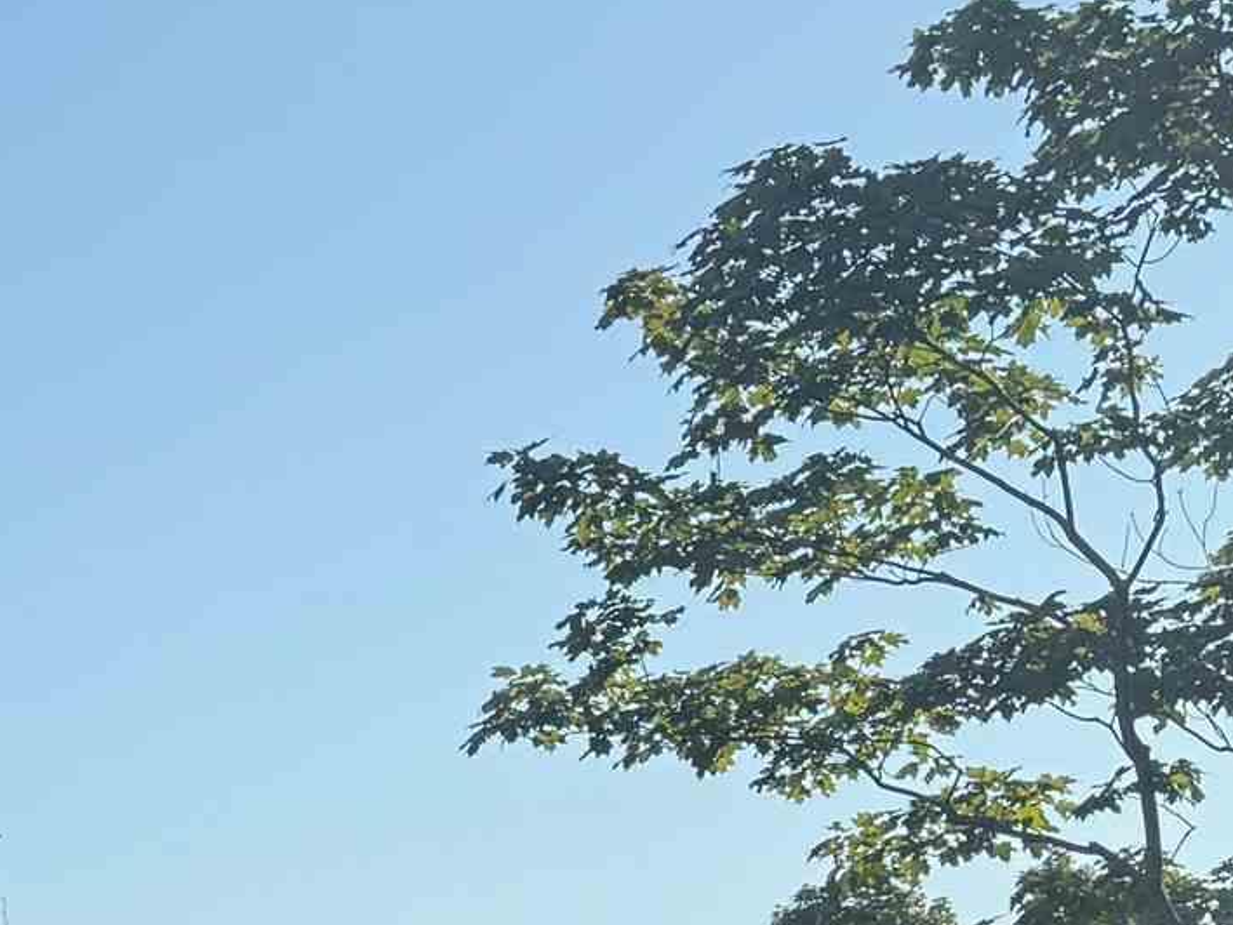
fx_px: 3705
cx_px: -534
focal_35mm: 104
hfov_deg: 17.3
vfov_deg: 13.2
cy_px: 1495
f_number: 1.78
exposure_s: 1/4167
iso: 100
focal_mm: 6.76
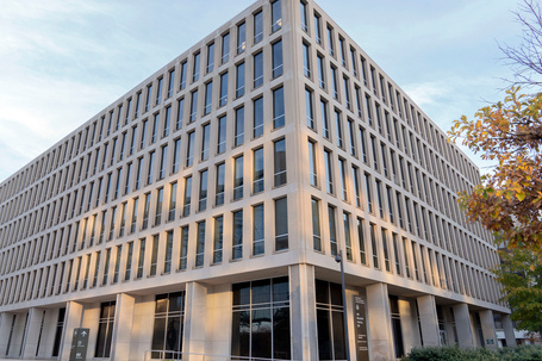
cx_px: 257
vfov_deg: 47.9
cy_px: 179
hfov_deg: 67.4
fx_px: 406
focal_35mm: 27
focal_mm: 24
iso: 320
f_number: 4.5
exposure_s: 1/200
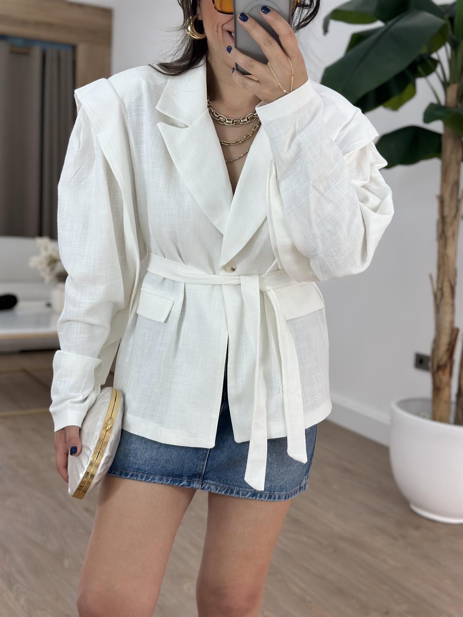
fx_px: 856
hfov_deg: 30.3
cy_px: 308
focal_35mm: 48
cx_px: 232
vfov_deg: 39.7
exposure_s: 1/435
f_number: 1.78
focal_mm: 6.86
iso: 80
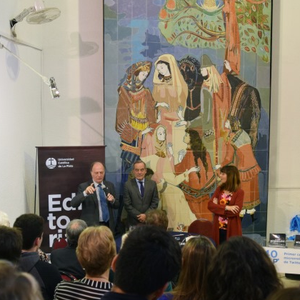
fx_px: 549
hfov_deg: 30.5
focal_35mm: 56
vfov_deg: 30.3
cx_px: 162
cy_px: 208
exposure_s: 1/60
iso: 800
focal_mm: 18
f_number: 4
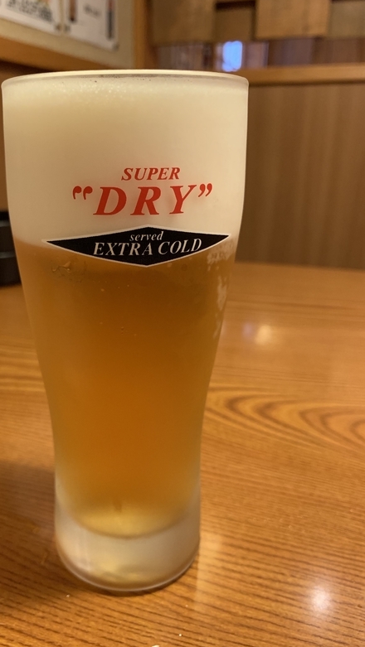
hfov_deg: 39.8
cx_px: 126
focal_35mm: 29
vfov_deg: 66.0
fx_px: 498
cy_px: 329
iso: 320
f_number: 1.8
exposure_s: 1/60
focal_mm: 4.25
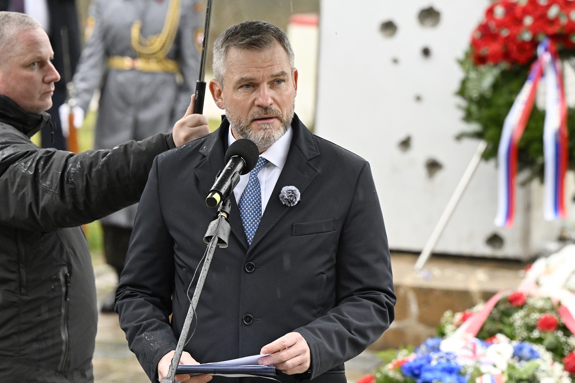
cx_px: 288
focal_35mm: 182
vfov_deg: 7.5
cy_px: 192
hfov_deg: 11.3
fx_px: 2906
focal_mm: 140
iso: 3200
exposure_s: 1/320
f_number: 4.5
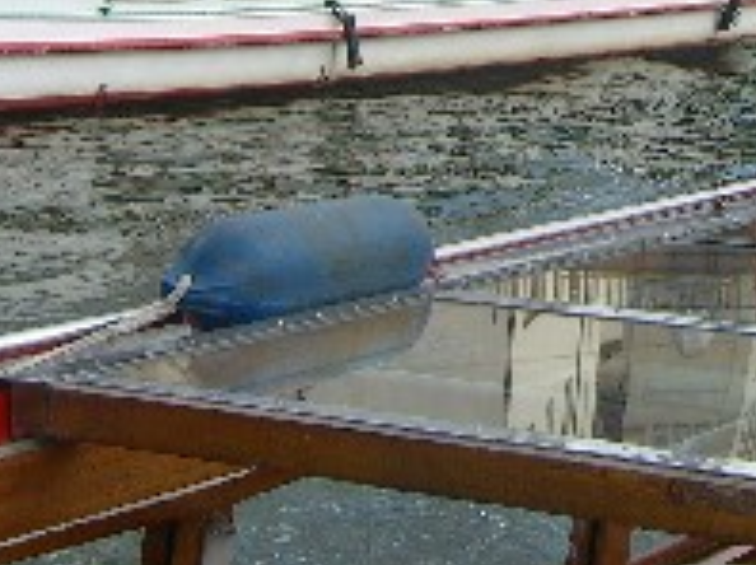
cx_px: 788
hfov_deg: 17.1
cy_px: -246
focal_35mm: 112
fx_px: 2443
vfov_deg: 12.6
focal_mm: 7.9
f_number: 4
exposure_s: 1/250
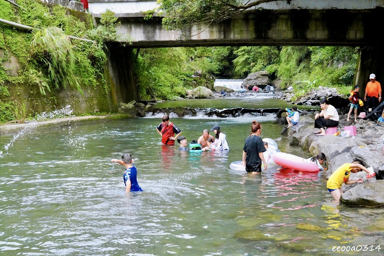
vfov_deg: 25.1
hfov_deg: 36.9
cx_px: 192
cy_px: 128
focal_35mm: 54
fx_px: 576
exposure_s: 1/2000
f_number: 8
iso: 6400
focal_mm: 54
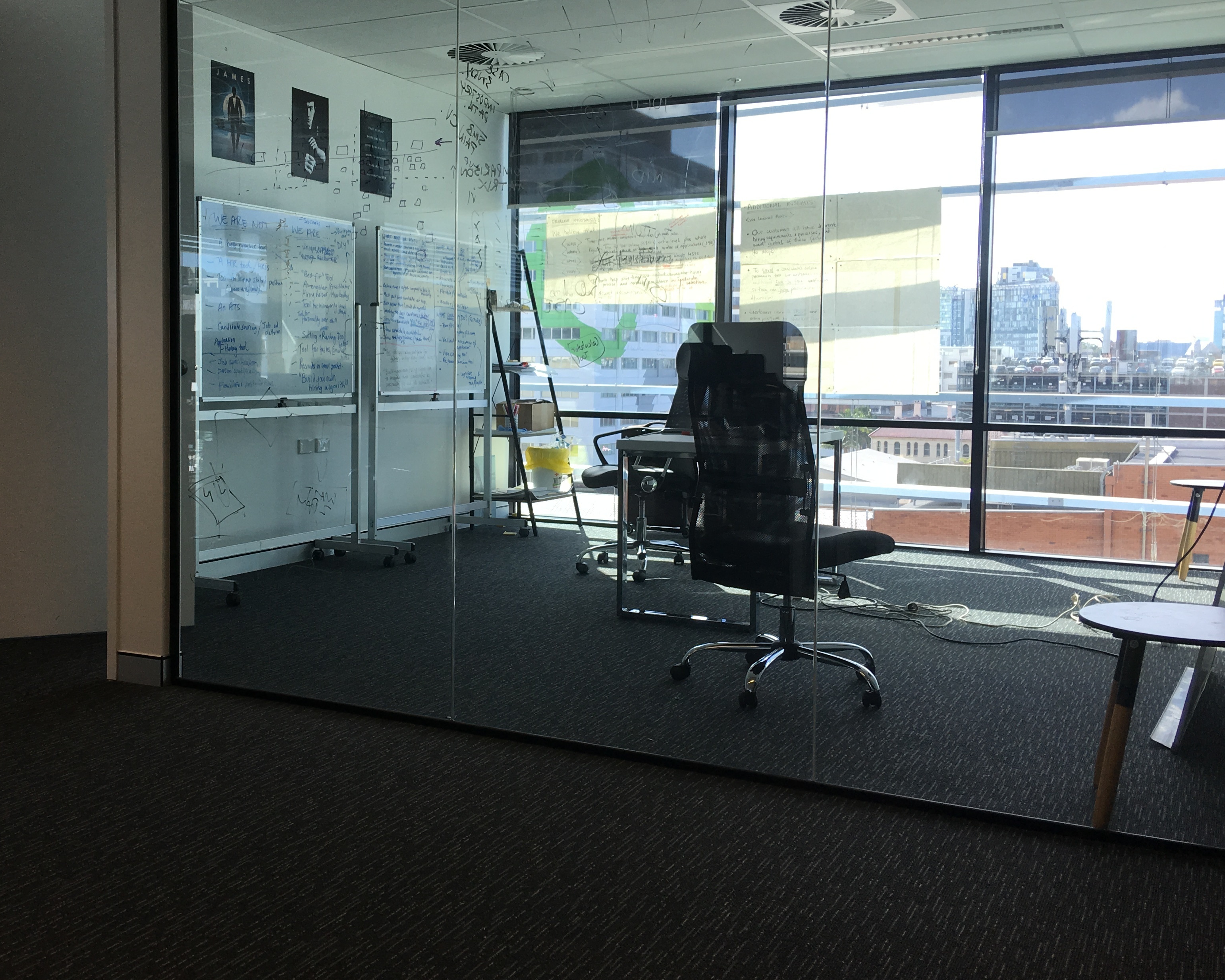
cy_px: 429
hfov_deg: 48.8
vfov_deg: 40.1
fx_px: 1341
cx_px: 492
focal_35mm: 37
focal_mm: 4.15
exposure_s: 1/100
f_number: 2.2
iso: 25
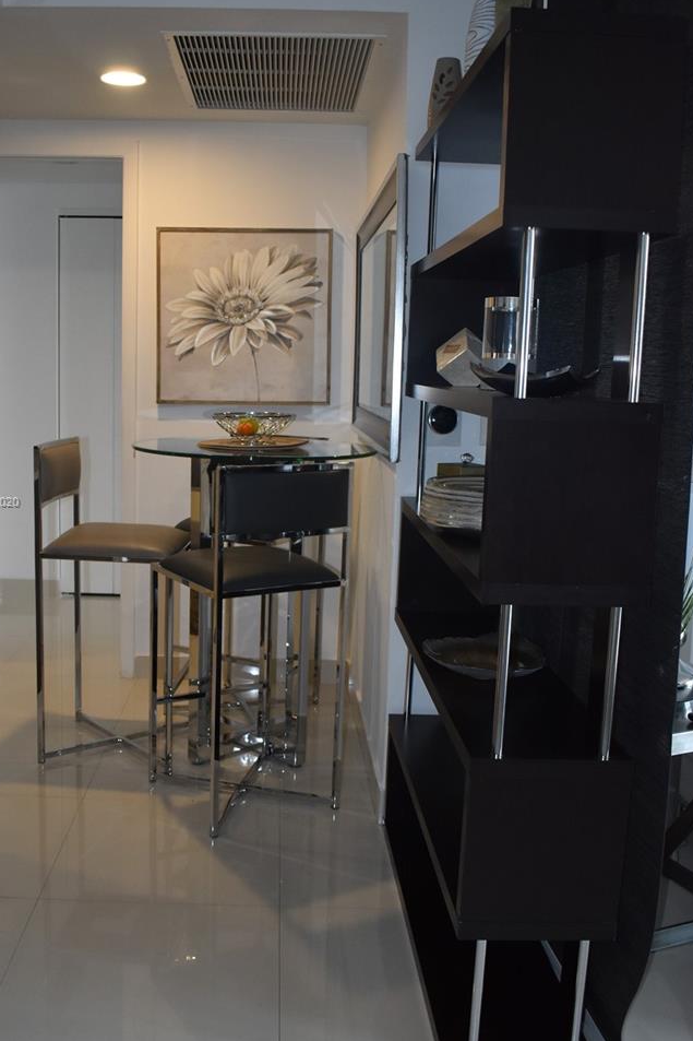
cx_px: 279
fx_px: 982
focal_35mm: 34
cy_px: 502
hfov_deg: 38.7
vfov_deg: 55.8
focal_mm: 18
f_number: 3.5
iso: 800
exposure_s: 1/200
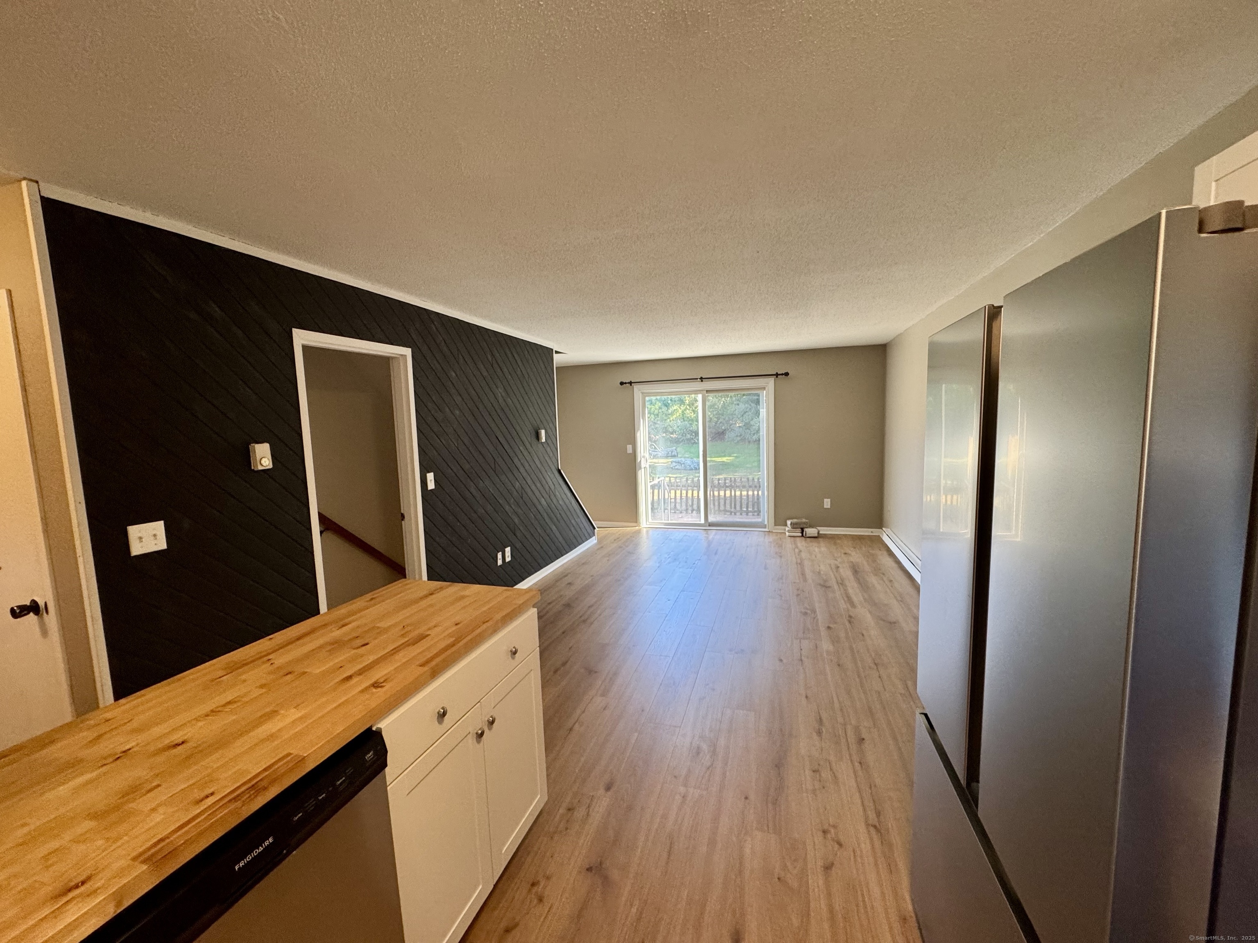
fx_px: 509
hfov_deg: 102.1
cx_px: 629
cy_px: 472
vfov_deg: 85.7
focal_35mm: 14
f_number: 2.2
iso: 250
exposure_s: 1/120
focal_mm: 2.22
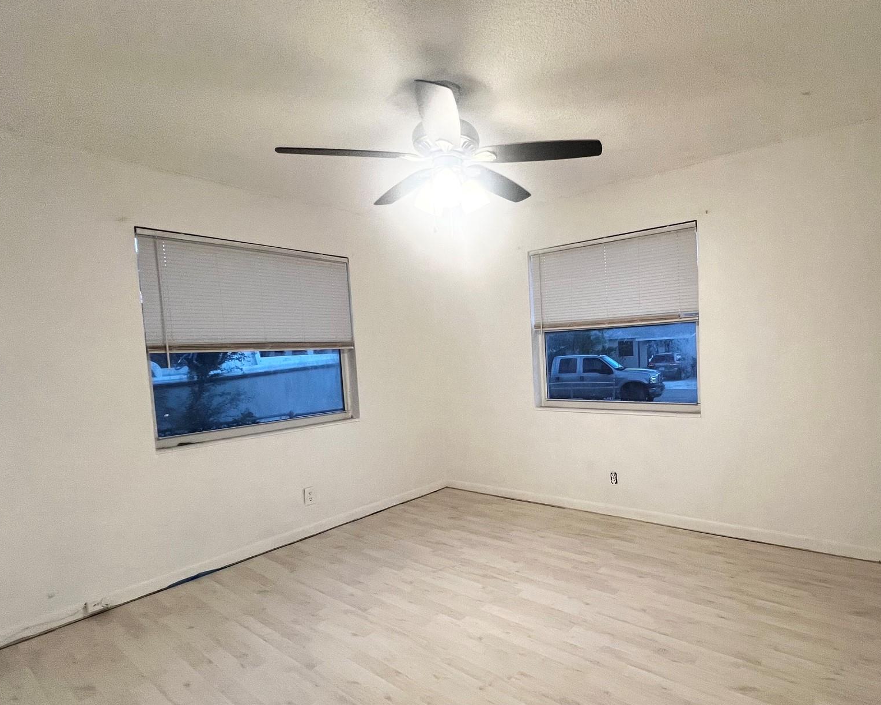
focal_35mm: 17
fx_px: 443
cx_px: 536
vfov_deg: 76.8
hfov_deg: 88.3
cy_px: 383
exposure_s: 1/120
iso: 160
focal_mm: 1.57
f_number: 1.8
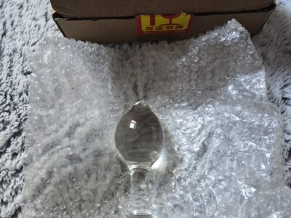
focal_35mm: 23
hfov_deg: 73.9
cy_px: 109
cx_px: 146
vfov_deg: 58.9
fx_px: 193
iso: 640
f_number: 1.8
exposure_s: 1/100
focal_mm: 5.4
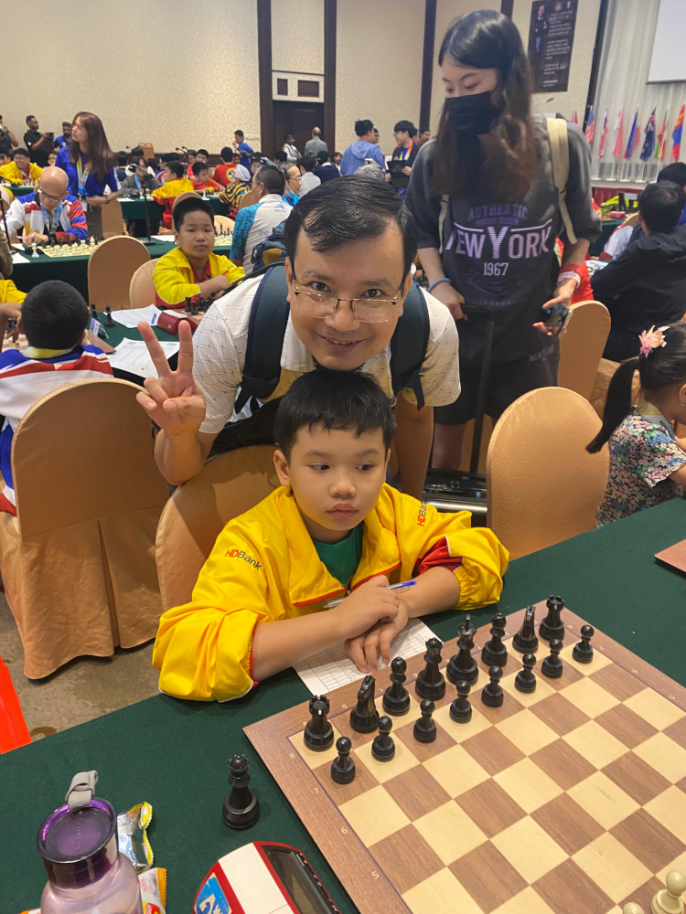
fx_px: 687
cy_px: 457
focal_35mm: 26
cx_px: 343
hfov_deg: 53.1
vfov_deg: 67.3
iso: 250
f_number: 1.8
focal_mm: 4.25
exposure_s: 1/50
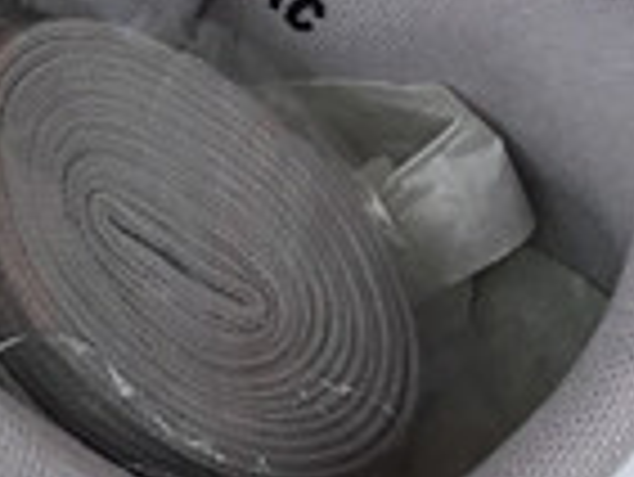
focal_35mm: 198
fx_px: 3630
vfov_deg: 7.4
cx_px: -400
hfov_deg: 9.6
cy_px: -160
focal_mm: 3.3
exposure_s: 1/578
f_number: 2.4
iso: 25
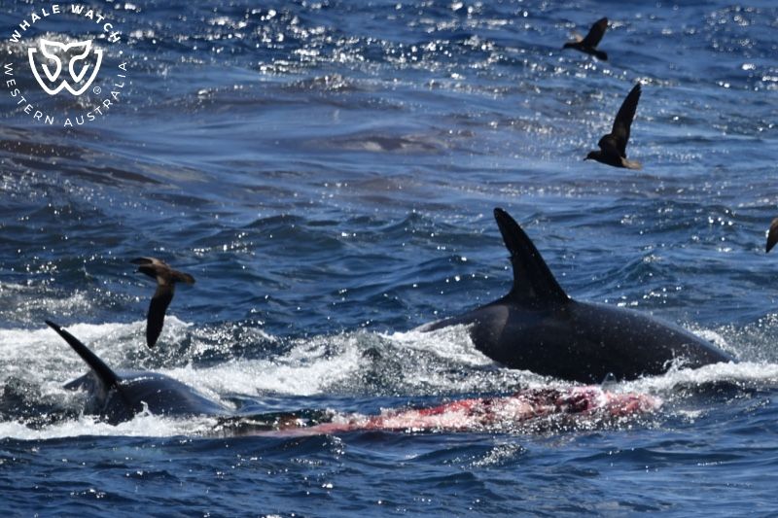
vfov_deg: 2.3
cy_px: 259
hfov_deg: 3.4
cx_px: 389
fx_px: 12963
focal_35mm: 600
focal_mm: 600
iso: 800
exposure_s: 1/8000
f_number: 6.3
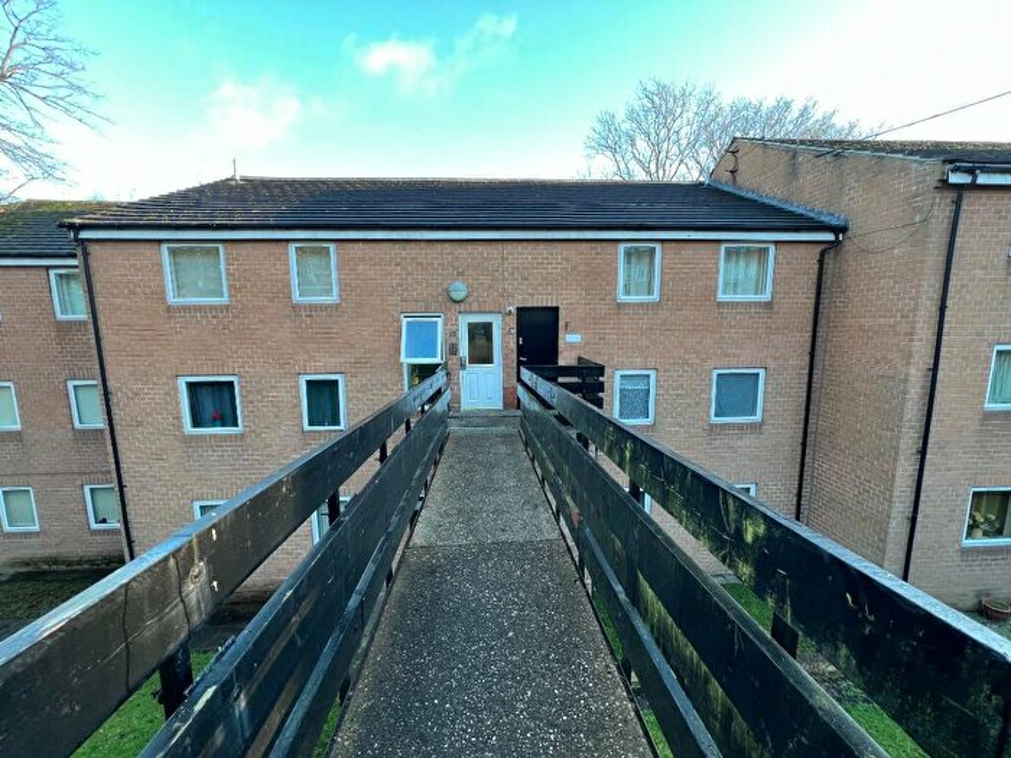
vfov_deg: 89.9
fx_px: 380
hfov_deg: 106.2
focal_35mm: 13
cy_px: 379
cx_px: 506
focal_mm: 1.57
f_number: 1.8
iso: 80
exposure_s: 1/99
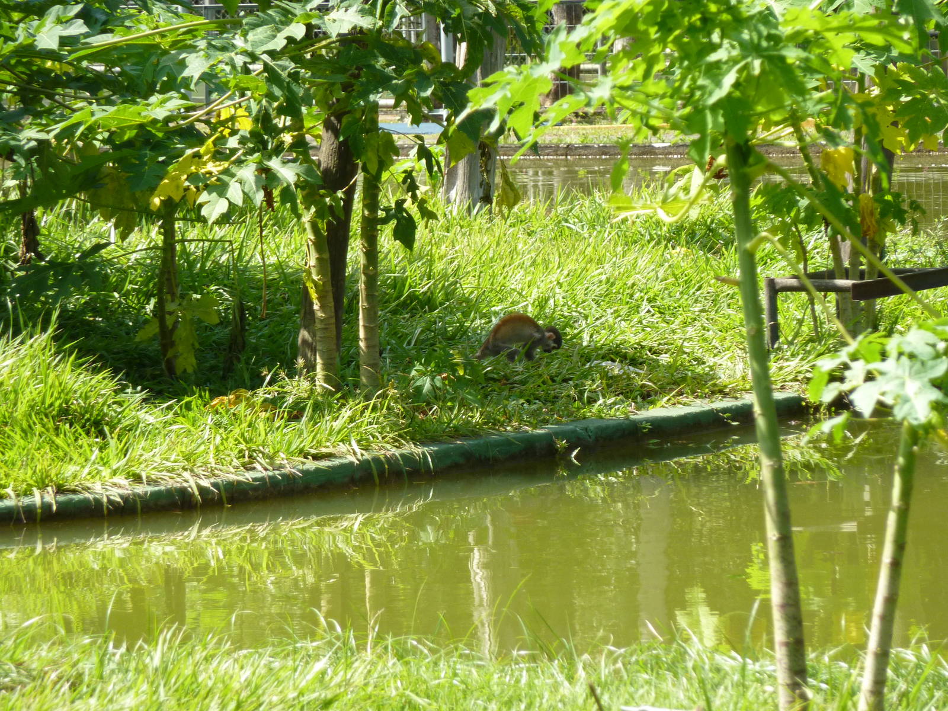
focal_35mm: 300
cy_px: 356
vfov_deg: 5.0
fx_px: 8216
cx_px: 474
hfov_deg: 6.6
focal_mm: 49.2
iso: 160
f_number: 4.9
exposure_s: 1/250
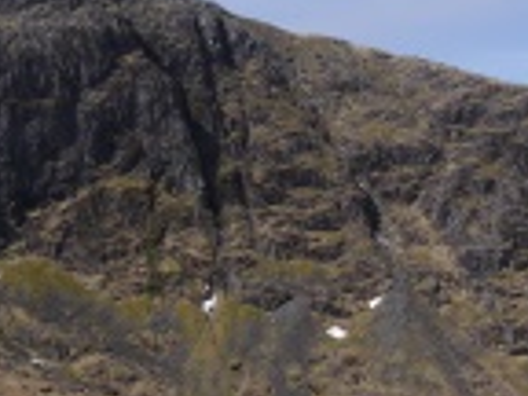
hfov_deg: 17.3
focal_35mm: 114
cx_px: 224
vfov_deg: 13.0
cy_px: 246
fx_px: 1739
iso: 160
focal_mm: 19
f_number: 9
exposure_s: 1/400
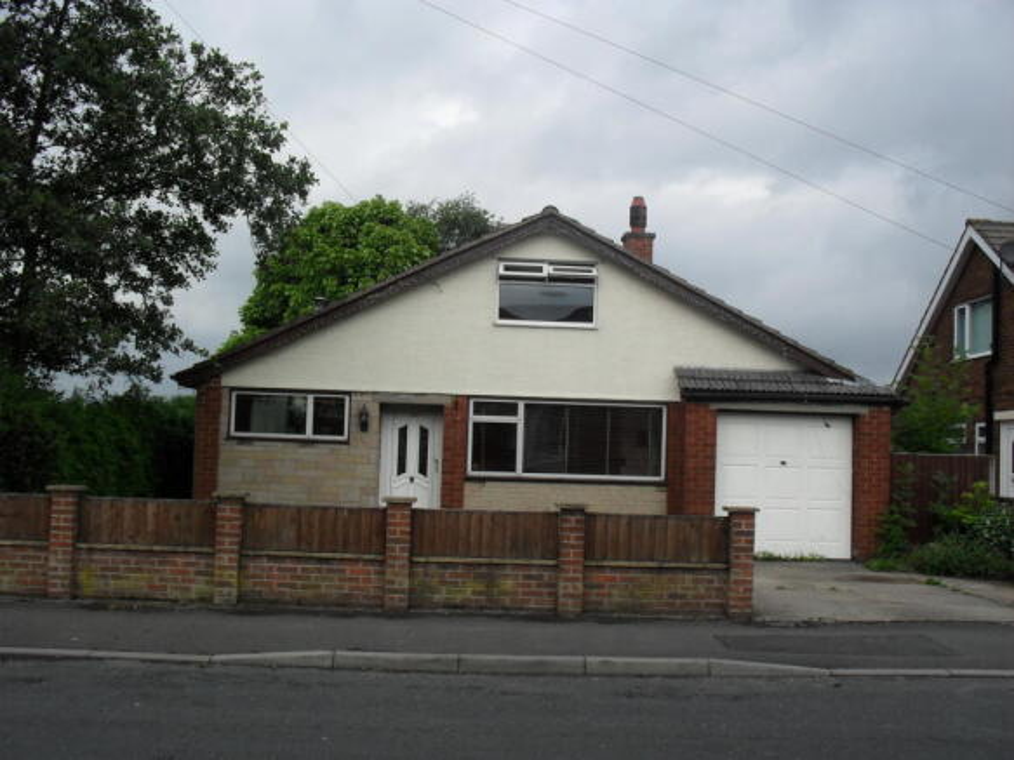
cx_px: 507
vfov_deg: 40.7
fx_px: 1025
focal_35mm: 35
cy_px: 380
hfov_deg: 52.6
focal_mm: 6.3
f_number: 8.4
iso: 100
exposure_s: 1/250
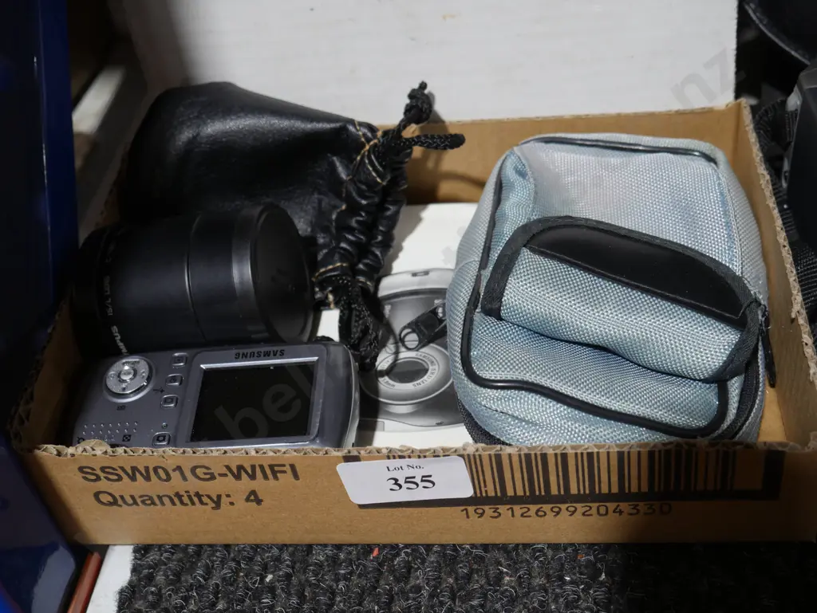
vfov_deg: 30.3
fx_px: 1133
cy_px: 306
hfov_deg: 39.6
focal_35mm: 48
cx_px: 408
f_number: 5.2
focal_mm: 24
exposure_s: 1/60
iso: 500
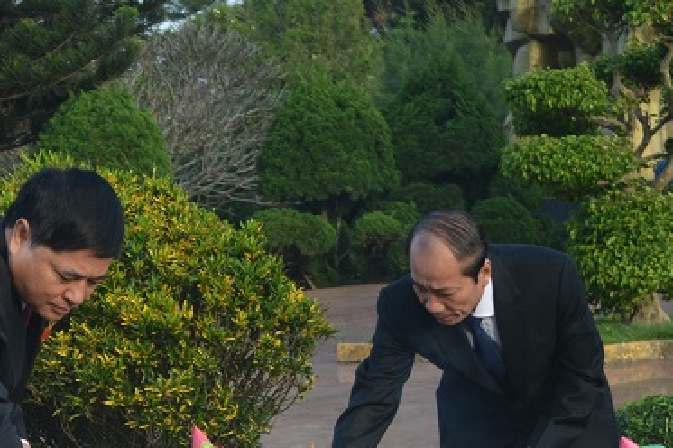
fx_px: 2764
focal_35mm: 148
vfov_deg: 9.2
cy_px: 416
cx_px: 217
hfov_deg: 13.9
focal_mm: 46
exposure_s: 1/1000
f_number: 5
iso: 720
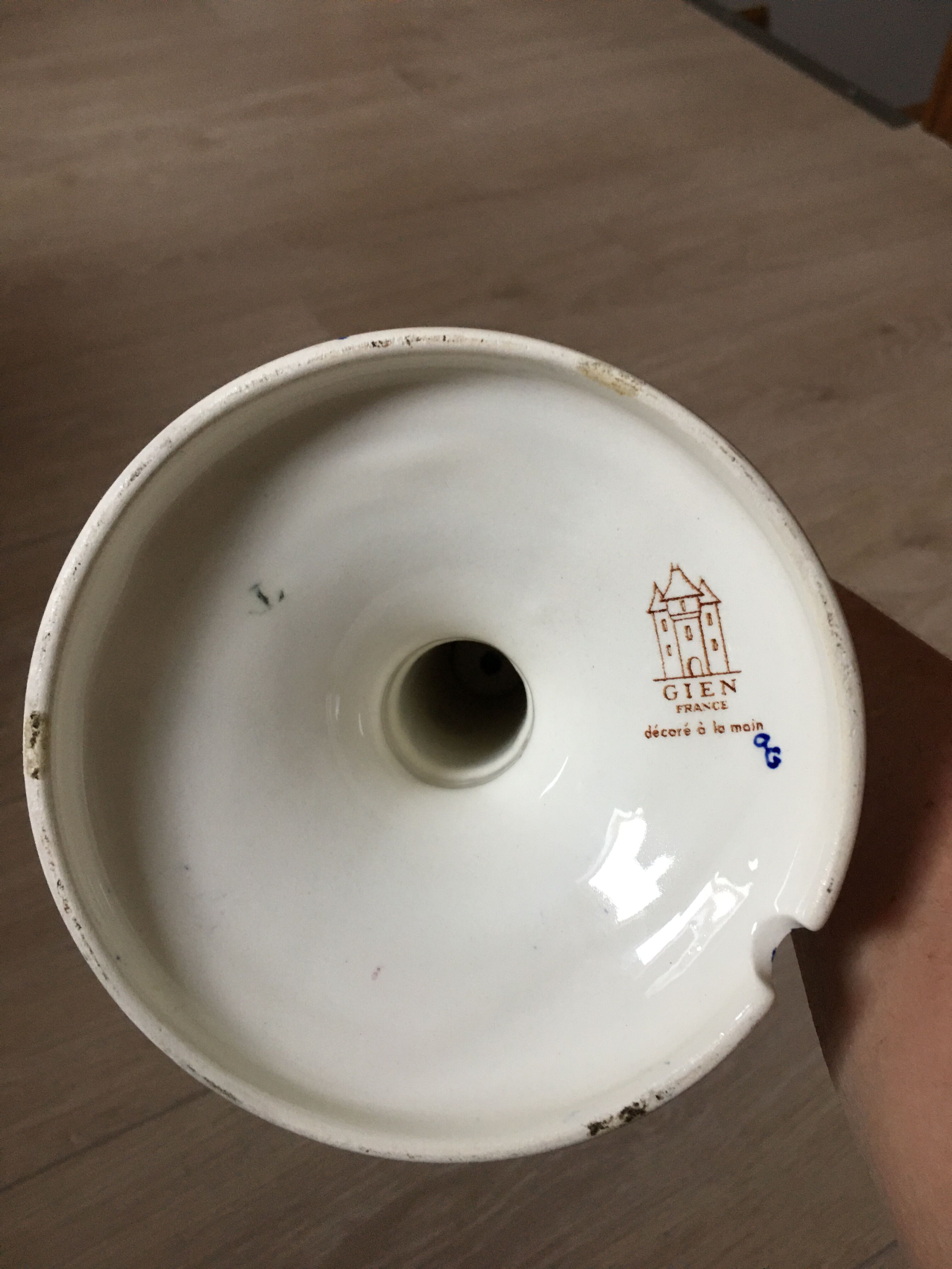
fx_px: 1063
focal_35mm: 29
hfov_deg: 48.2
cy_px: 634
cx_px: 476
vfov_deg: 61.7
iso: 80
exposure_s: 1/17
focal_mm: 4.15
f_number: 2.2
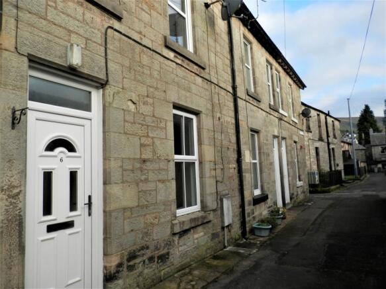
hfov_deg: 69.4
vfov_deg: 54.9
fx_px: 279
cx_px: 193
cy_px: 144
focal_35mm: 25
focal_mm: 4.5
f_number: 3
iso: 80
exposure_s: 1/400
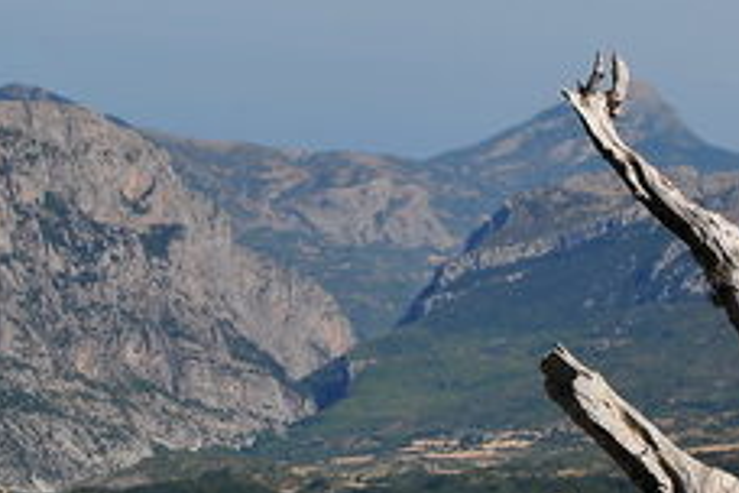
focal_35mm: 138
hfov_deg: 14.8
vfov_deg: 9.9
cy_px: 271
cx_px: 259
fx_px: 2839
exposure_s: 1/250
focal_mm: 35
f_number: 10
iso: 110
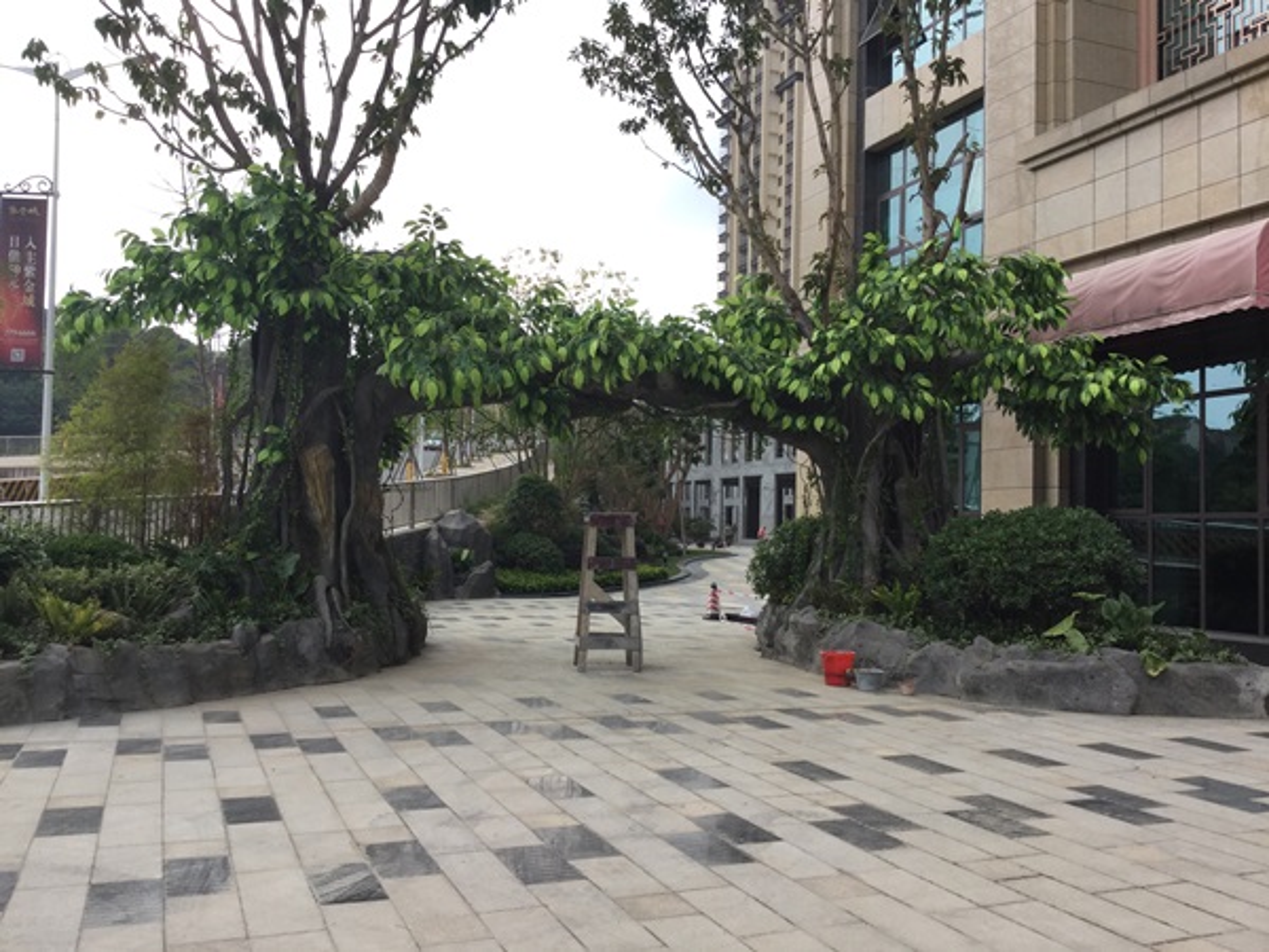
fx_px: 1136
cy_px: 476
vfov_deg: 45.4
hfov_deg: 58.4
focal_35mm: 31
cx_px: 634
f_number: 2.4
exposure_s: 1/334
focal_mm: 3.3
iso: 25
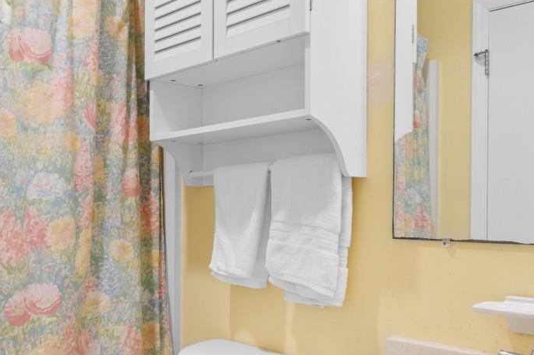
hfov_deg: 48.1
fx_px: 593
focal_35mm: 40
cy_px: 210
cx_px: 208
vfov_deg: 33.3
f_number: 4.8
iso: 100
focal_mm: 11.5
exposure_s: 1/3
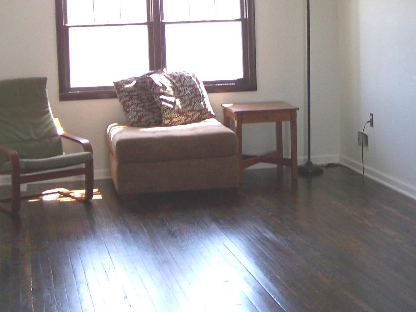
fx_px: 889
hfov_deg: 26.3
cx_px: 217
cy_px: 57
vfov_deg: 19.7
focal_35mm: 74
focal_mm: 6.3
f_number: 2.8
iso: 100
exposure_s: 1/60
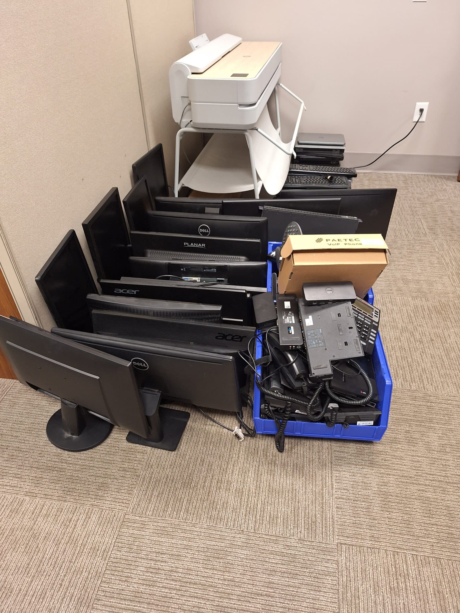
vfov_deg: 73.9
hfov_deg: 58.9
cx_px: 230
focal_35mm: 23
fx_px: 408
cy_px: 306
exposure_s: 1/40
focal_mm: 5.54
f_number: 1.8
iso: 200
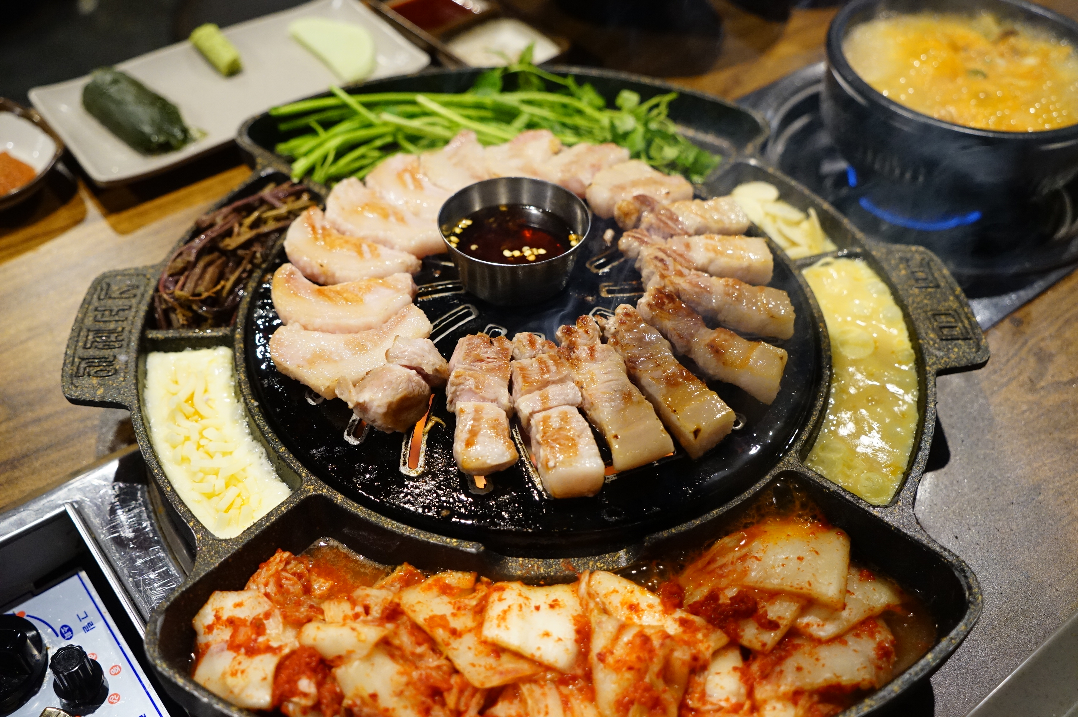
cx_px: 539
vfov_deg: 37.8
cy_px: 358
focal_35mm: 35
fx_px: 1047
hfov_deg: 54.5
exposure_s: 1/60
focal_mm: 35
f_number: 4
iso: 3200
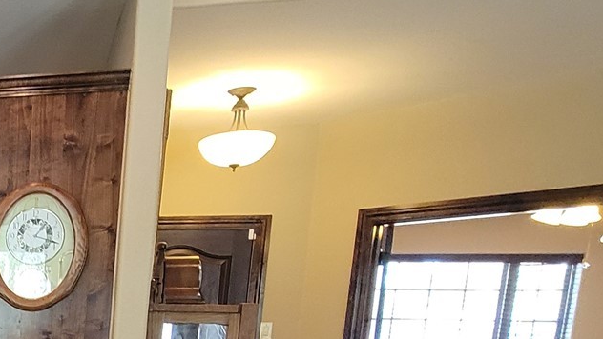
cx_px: -198
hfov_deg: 33.3
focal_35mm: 43
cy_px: 425
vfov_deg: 24.6
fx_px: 688
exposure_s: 1/60
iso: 320
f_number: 2.2
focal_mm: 2.2
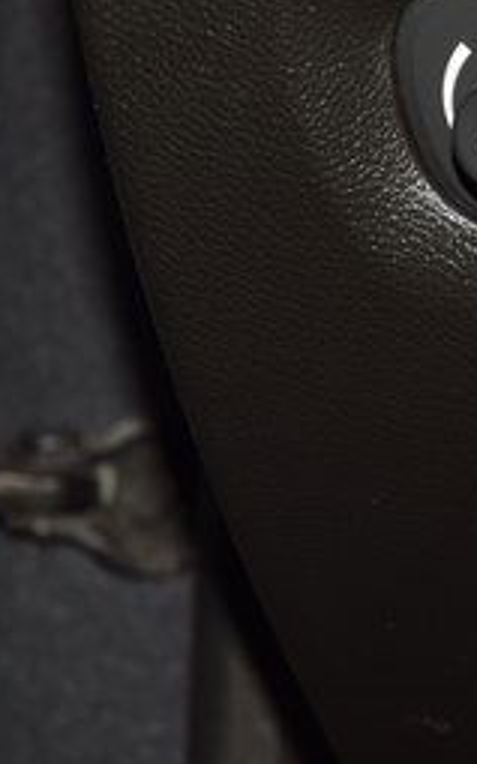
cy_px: 145
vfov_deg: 7.8
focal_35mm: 269
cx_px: 828
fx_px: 5605
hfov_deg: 4.8
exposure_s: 1/125
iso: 100
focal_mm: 70
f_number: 8
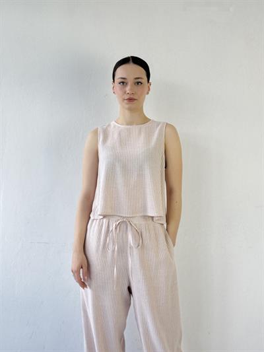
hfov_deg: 30.3
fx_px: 488
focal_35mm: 48
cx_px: 132
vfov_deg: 39.6
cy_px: 176
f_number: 1.78
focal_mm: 6.76
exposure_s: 1/190
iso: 64
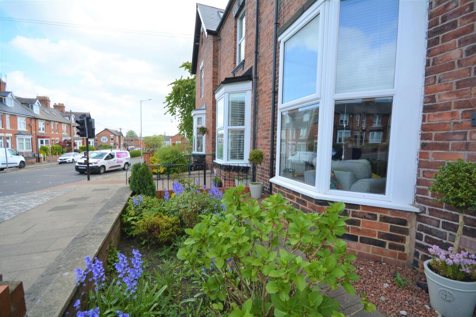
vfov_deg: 77.3
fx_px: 198
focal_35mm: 15
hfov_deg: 100.4
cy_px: 158
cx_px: 238
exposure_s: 1/250
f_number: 8
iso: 200
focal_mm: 10
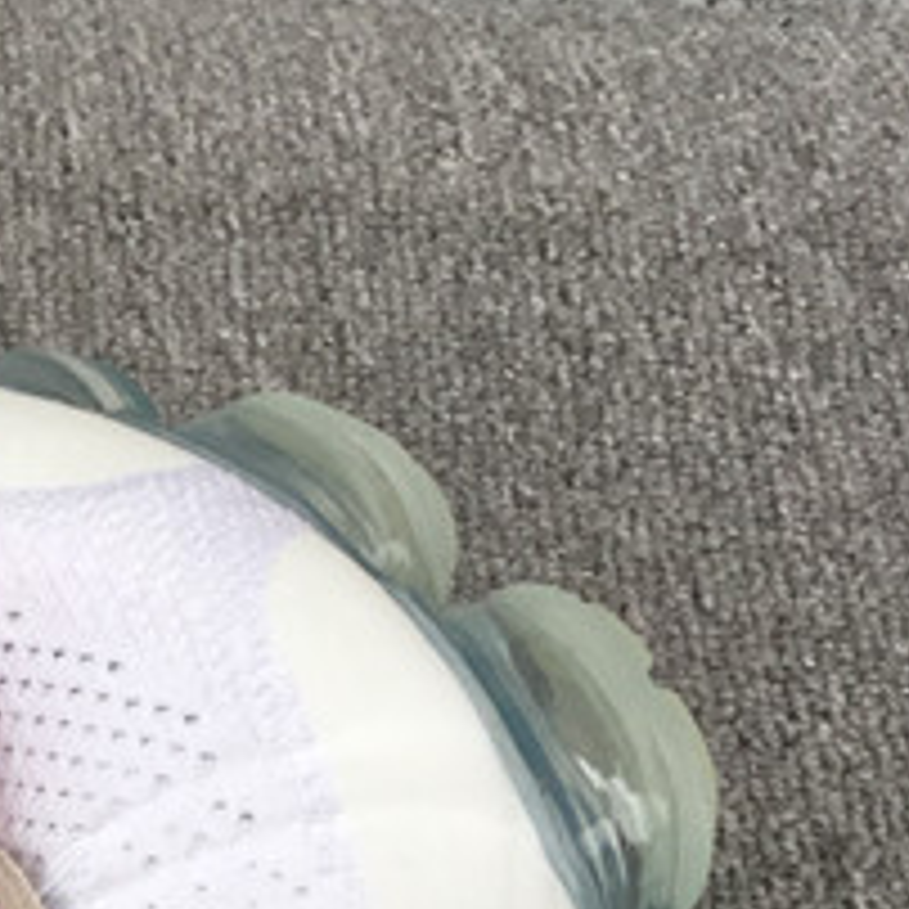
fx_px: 3625
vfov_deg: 13.3
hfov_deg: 13.8
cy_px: 1433
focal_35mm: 122
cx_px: -238
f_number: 2.4
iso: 32
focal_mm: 3.3
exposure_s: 1/100
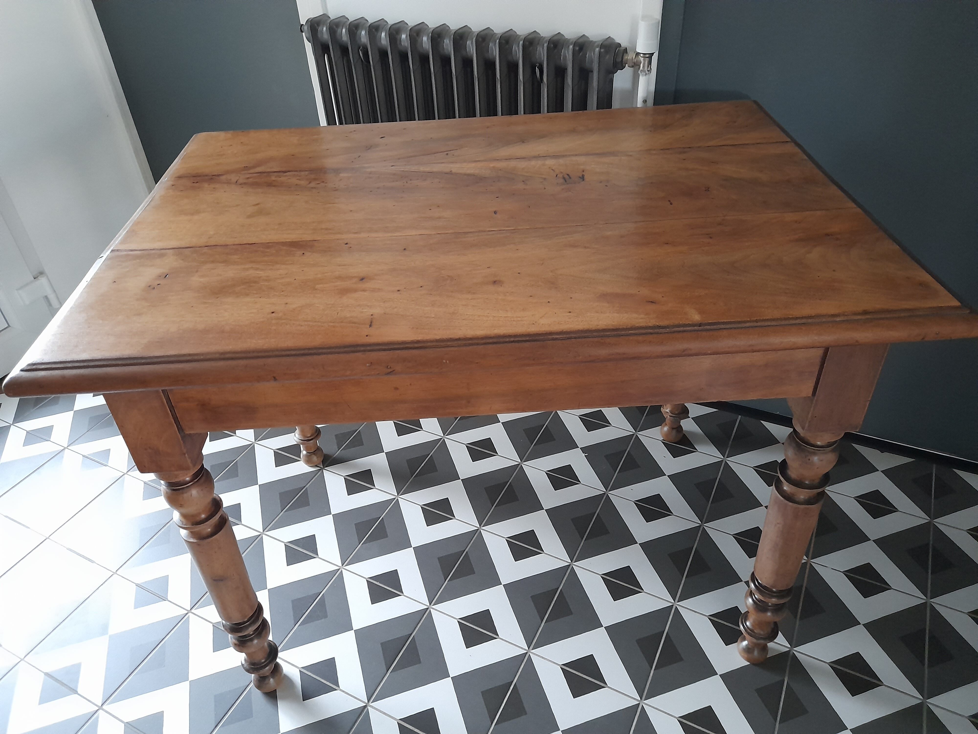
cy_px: 367
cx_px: 489
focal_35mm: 25
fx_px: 706
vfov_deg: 54.9
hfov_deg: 69.4
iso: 640
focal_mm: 4.6
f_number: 2
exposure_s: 1/25
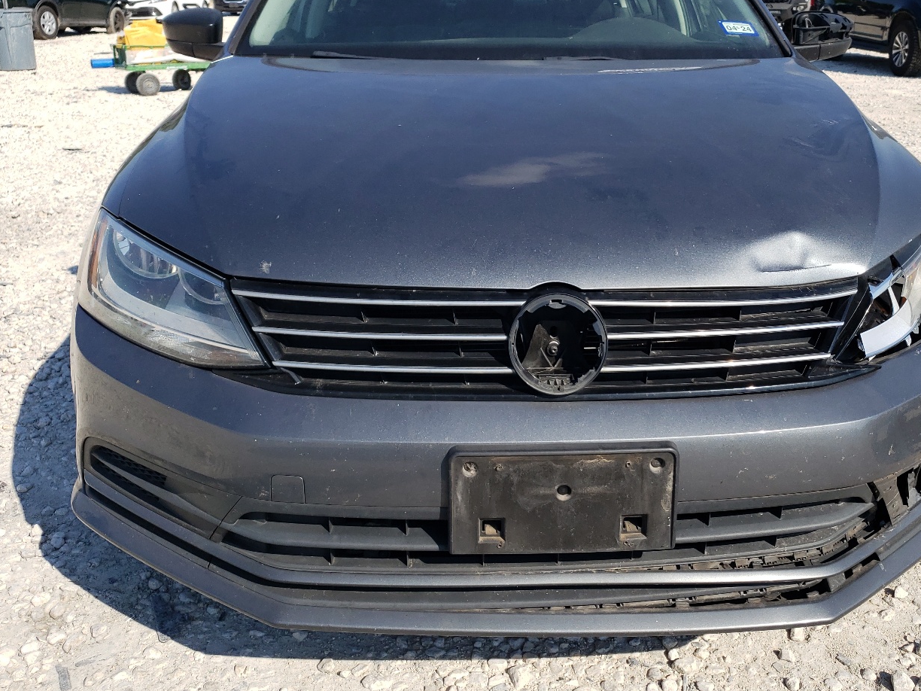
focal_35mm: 34
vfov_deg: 41.5
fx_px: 905
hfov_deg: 53.8
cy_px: 265
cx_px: 516
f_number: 1.5
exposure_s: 1/3333
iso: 50
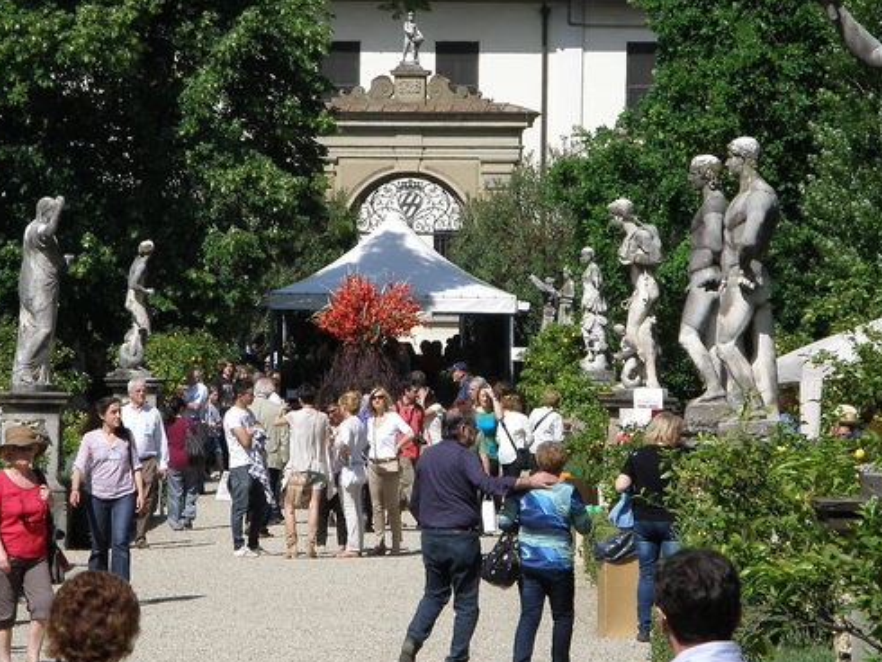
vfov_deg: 6.6
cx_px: 373
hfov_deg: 8.8
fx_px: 5710
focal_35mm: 224
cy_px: 344
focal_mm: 32.46
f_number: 5.6
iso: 64
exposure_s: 1/400
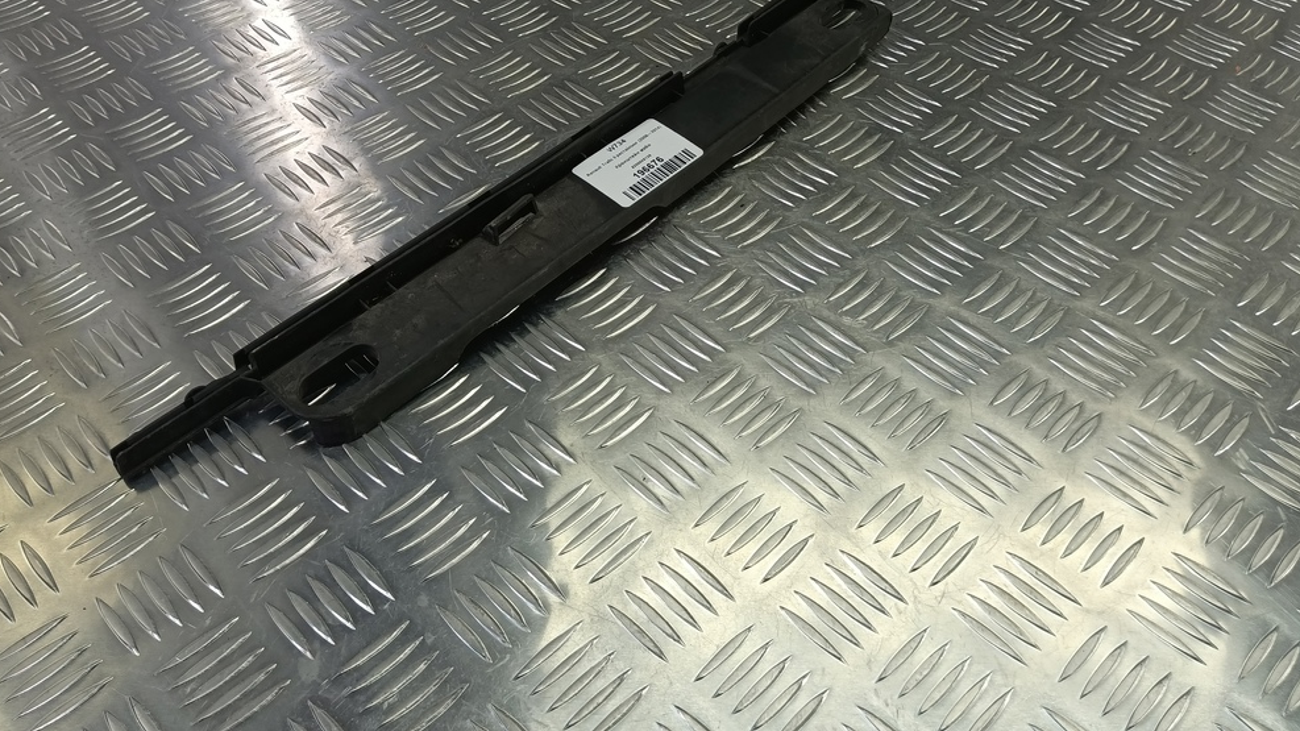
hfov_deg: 71.9
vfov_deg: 43.6
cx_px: 656
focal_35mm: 26
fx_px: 896
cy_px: 227
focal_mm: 4.11
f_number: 1.6
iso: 150
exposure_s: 1/100
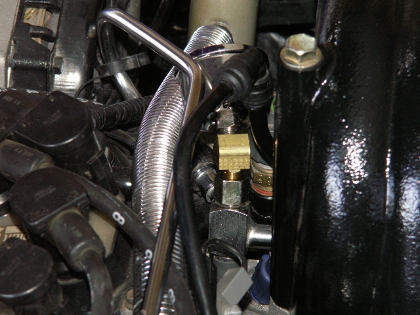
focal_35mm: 186
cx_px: 210
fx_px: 2257
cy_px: 158
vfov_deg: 8.0
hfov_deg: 10.6
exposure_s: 1/50
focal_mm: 30.5
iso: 160
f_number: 4
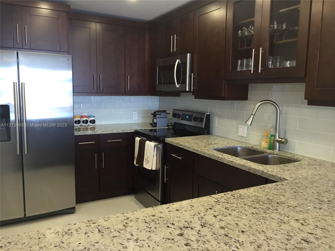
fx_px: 281
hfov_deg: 61.7
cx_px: 168
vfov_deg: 48.2
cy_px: 126
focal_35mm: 29
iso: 80
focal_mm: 4.15
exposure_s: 1/30
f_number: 2.2
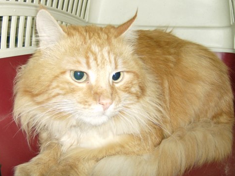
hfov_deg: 43.7
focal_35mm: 43
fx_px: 292
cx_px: 98
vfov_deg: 33.5
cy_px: 82
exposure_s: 1/60
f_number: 2.8
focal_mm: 6
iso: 200
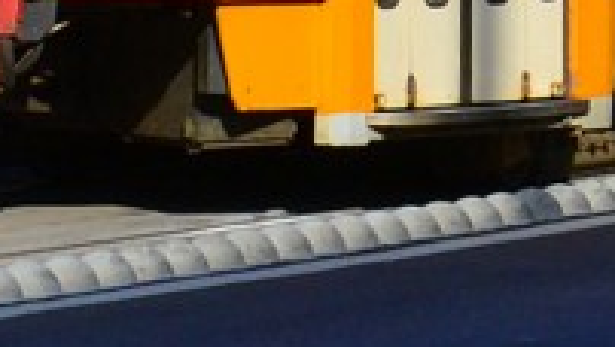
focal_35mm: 467
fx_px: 7622
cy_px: -758
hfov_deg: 4.6
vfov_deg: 2.6
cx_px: 767
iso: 400
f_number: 11
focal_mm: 50
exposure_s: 1/400
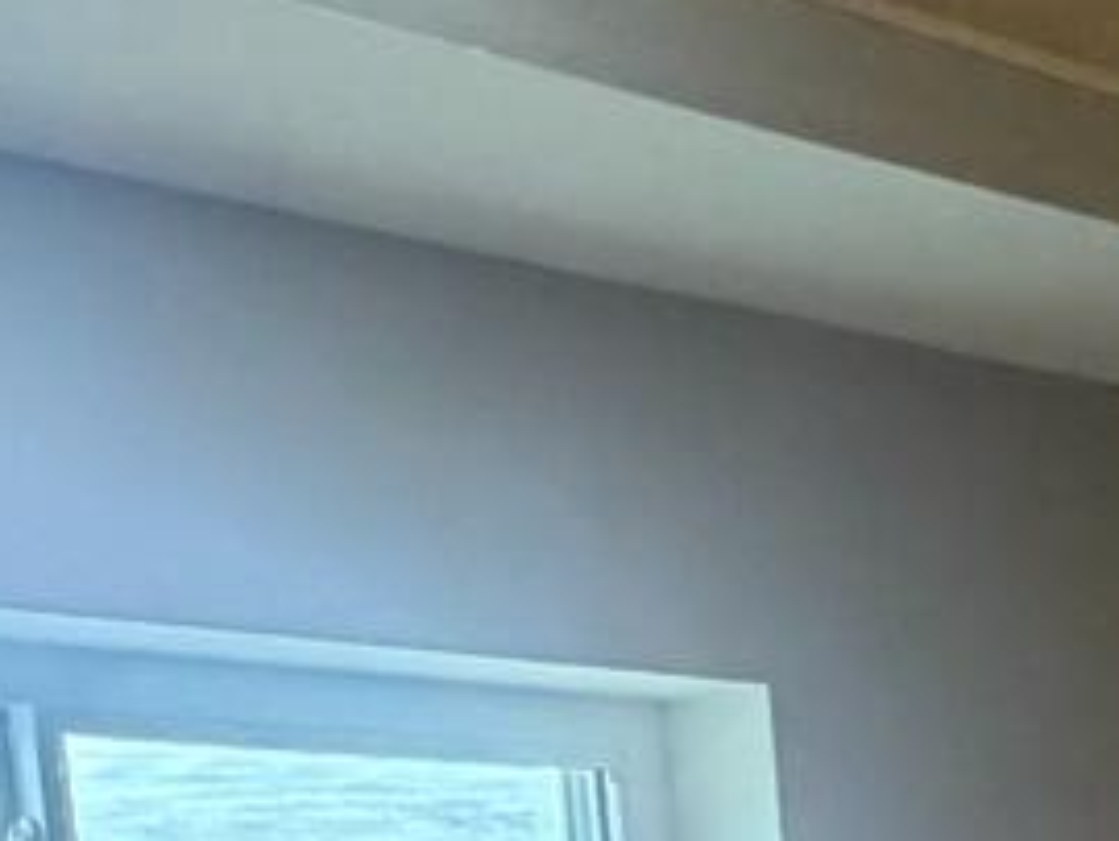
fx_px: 3430
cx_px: 1571
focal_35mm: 106
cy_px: 1711
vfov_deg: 12.3
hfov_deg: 17.1
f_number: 2.2
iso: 320
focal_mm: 2.22
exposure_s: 1/120
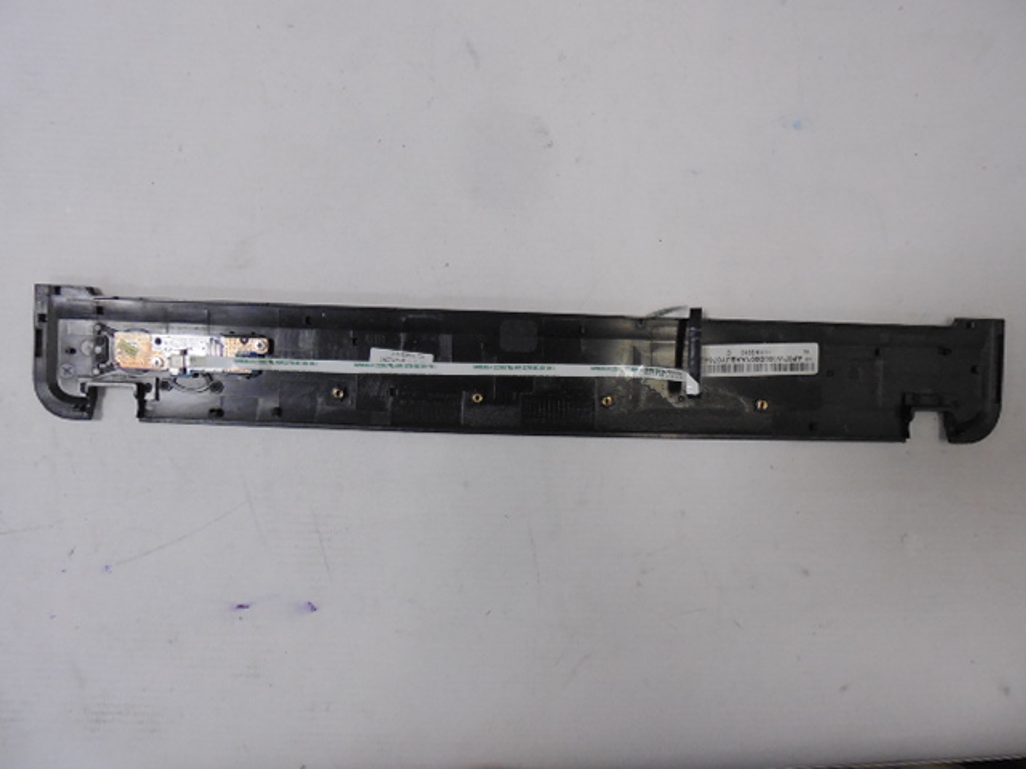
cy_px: 384
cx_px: 513
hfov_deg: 67.3
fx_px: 771
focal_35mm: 26
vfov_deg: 53.1
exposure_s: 1/100
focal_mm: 4.6
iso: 800
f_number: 3.5
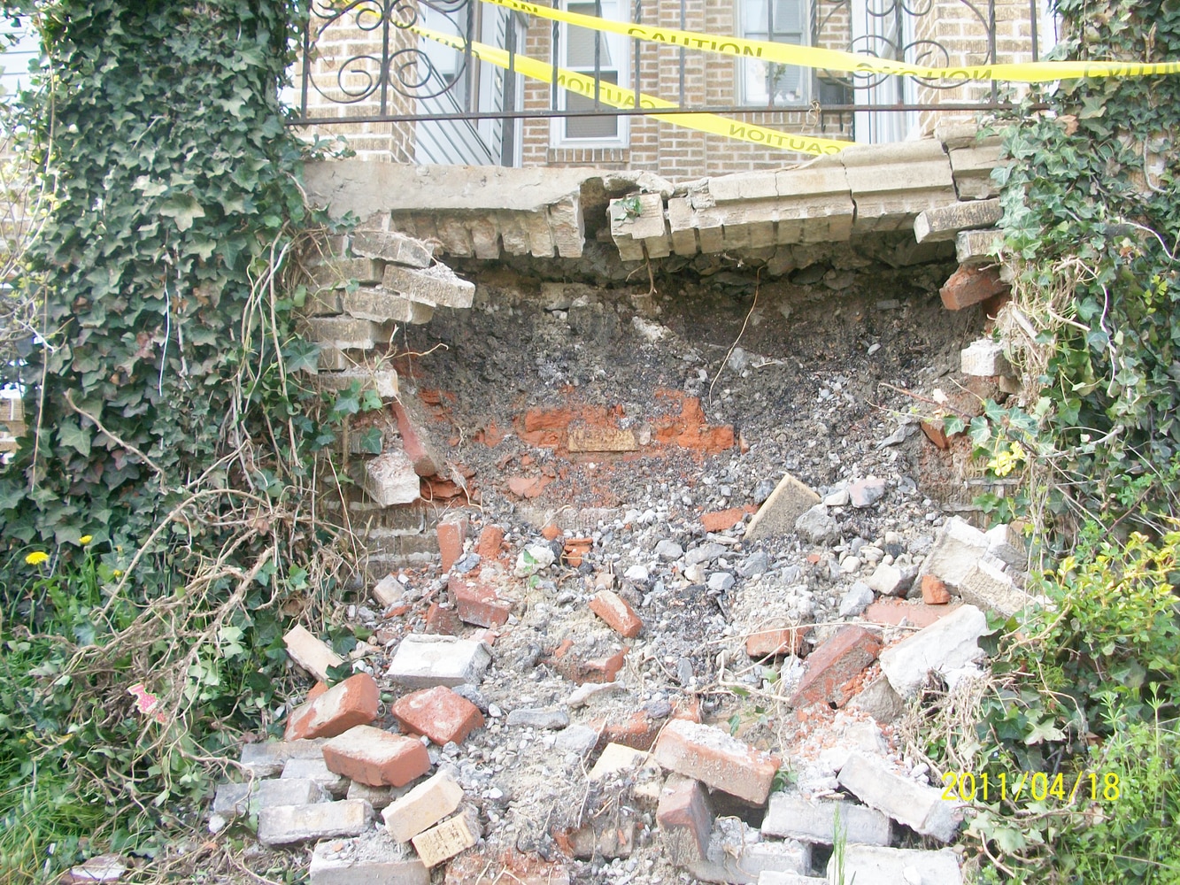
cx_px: 590
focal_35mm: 35
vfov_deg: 40.7
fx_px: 1193
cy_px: 442
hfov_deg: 52.6
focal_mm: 6.3
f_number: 3.1
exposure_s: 1/80
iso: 80
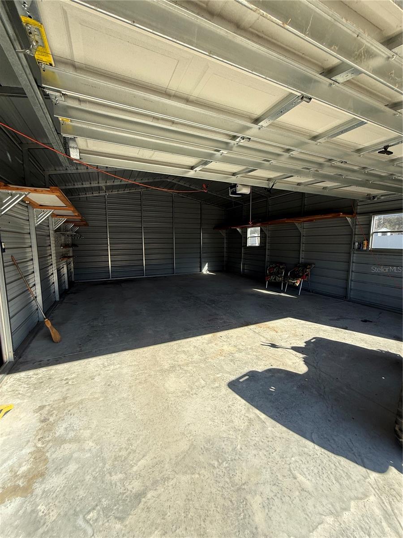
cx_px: 202
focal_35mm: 14
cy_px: 269
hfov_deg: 85.7
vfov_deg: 102.1
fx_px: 217
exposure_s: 1/442
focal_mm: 2.22
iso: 50
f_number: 2.2
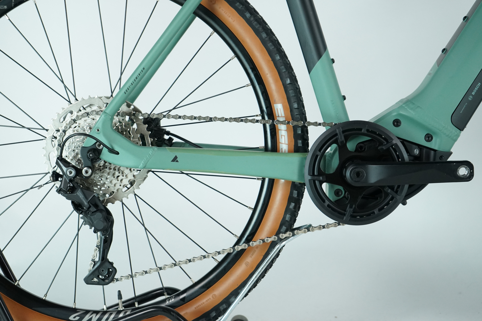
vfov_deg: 19.5
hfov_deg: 28.8
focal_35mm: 70
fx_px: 937
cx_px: 241
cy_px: 160
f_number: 5.6
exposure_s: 1/200
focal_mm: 70
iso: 2000
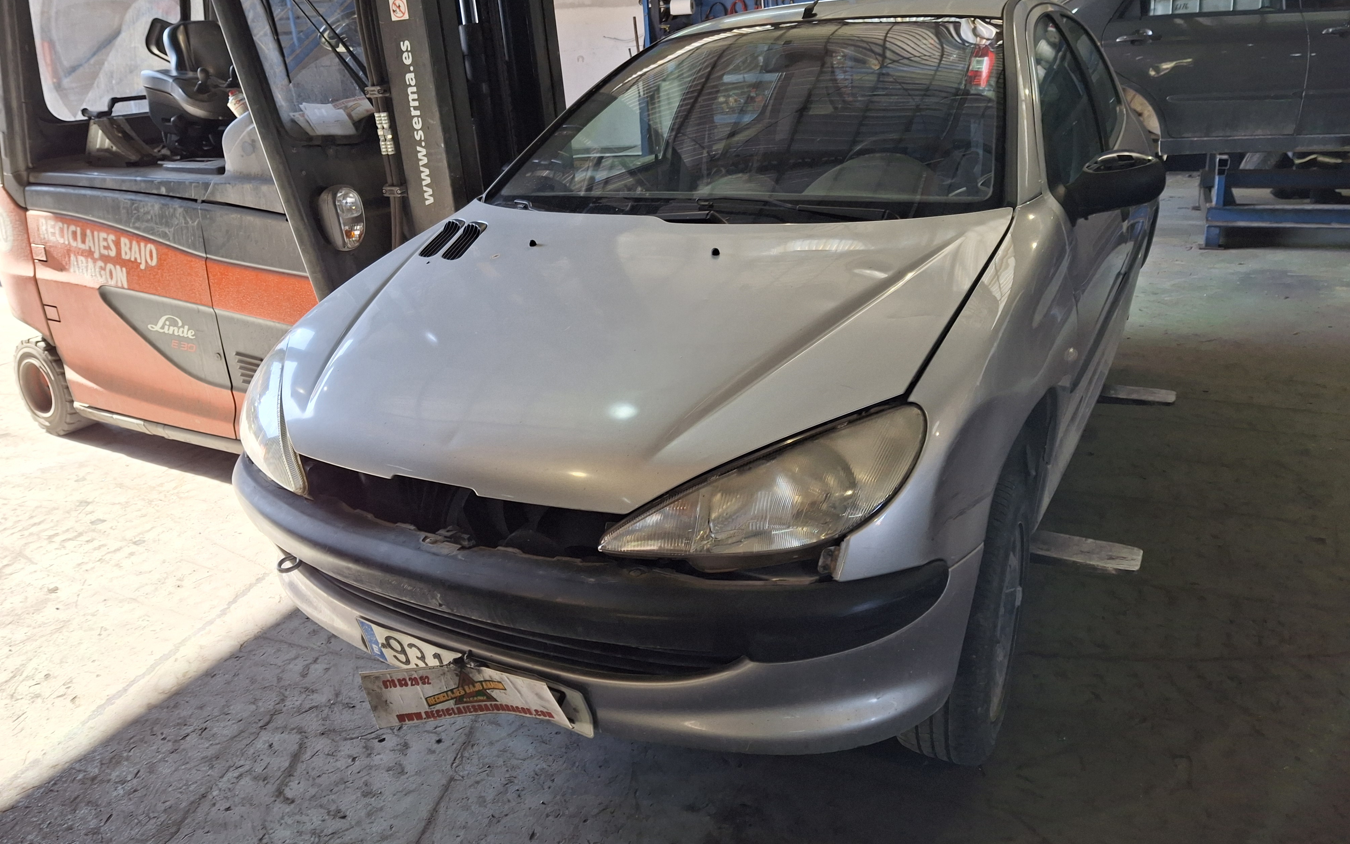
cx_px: 671
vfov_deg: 45.8
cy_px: 341
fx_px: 993
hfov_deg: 68.4
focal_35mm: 27
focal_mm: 4.69
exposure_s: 1/100
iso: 64
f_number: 1.8
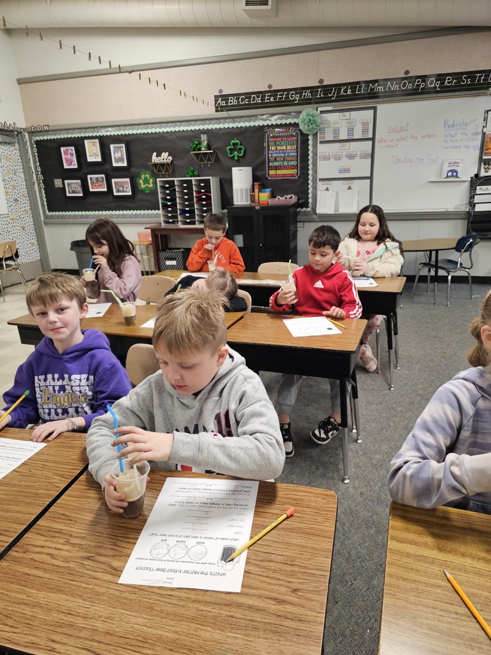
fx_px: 435
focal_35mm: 23
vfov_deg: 73.9
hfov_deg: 58.9
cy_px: 328
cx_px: 246
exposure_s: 1/120
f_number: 1.7
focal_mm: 6.3
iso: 500
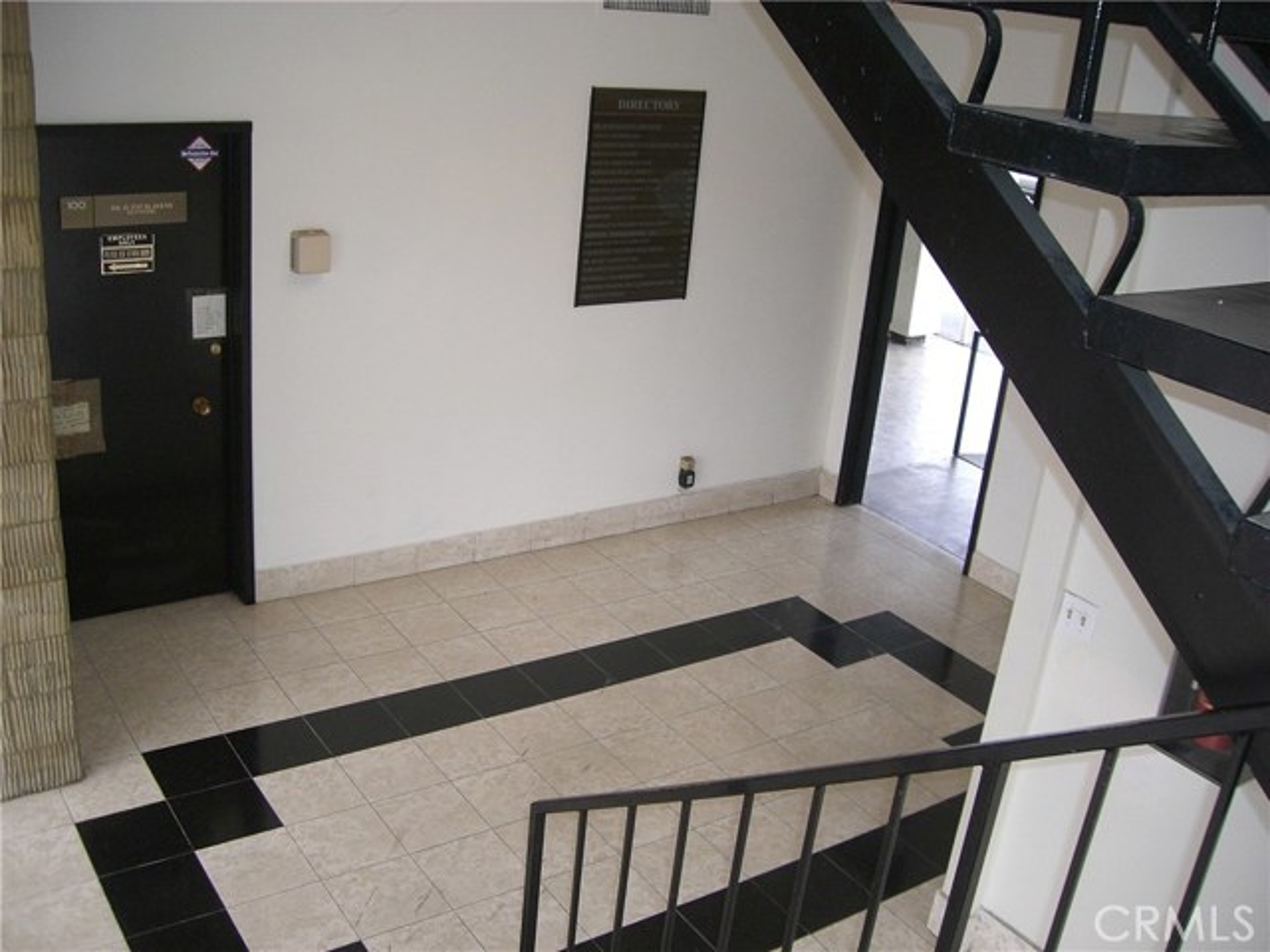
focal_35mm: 38
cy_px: 476
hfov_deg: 49.0
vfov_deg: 37.7
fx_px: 1394
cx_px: 635
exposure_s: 1/160
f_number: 2.7
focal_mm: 6.2
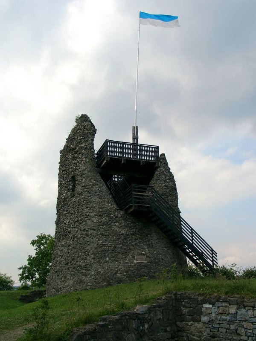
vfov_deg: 54.0
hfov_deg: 41.8
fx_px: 335
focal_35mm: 34
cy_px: 170
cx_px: 128
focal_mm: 7.13
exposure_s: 1/593
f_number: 4
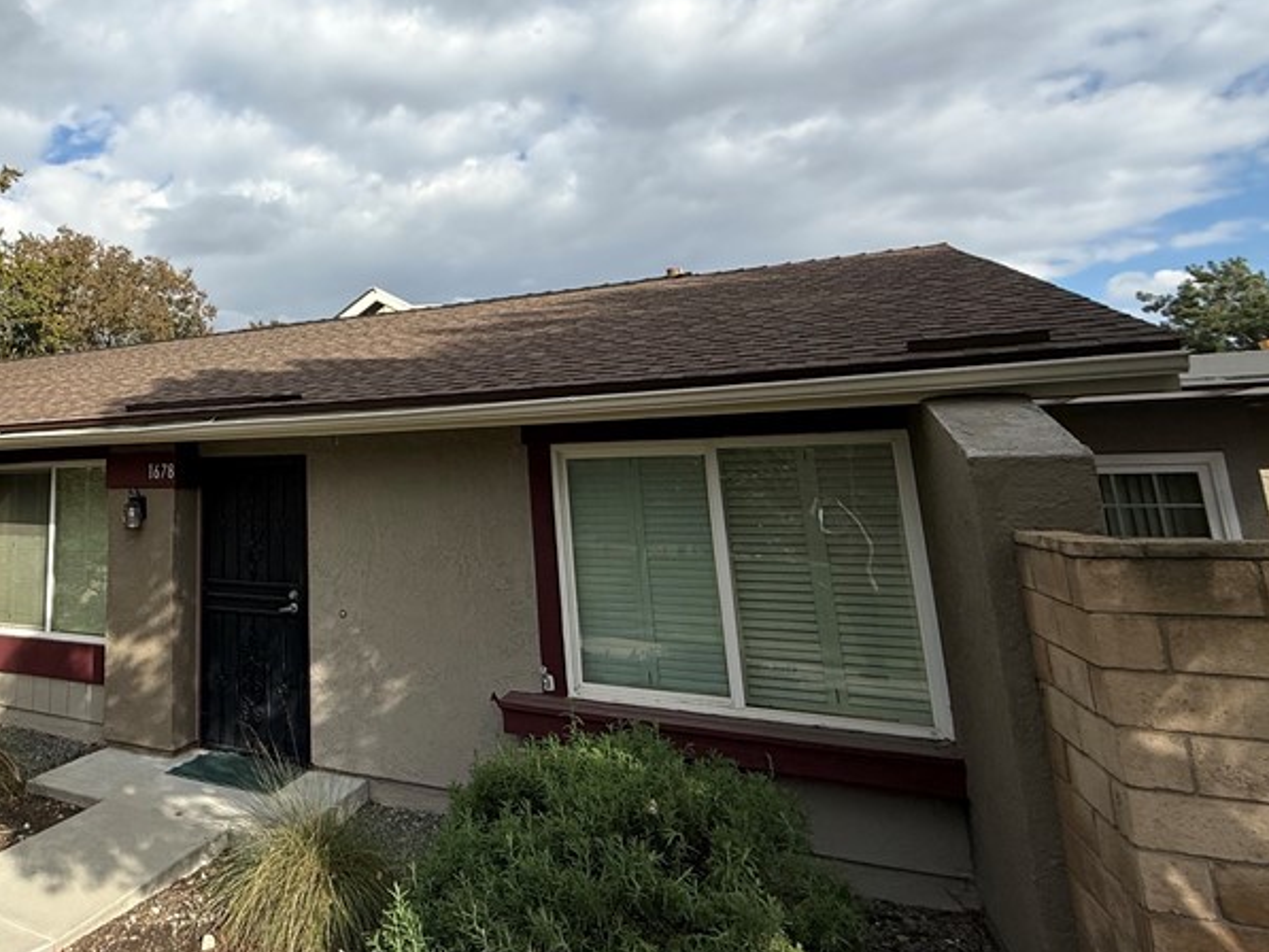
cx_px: 270
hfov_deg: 65.7
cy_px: 323
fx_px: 880
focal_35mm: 24
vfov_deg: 55.7
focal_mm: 2.22
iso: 50
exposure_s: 1/2165
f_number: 2.2
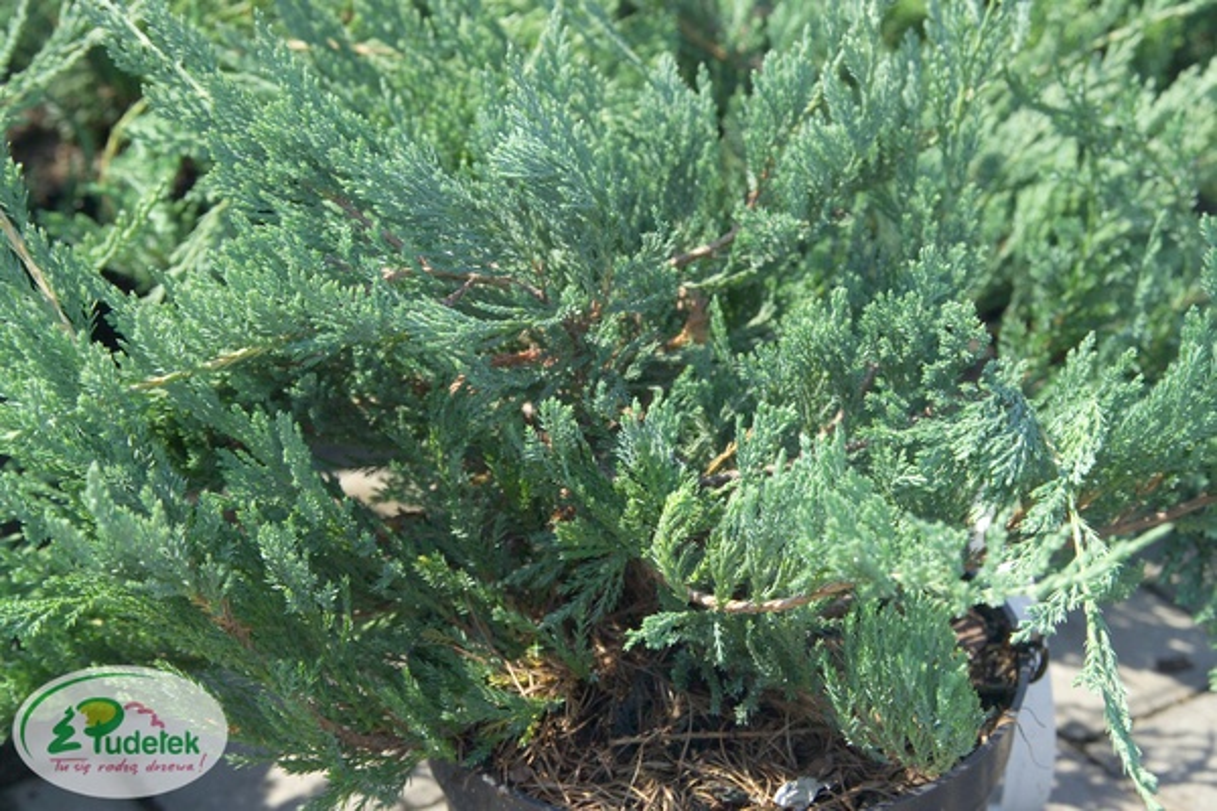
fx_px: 2535
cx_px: 608
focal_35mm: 75
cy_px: 406
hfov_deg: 27.0
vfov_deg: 18.2
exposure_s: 1/90
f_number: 9.5
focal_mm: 75
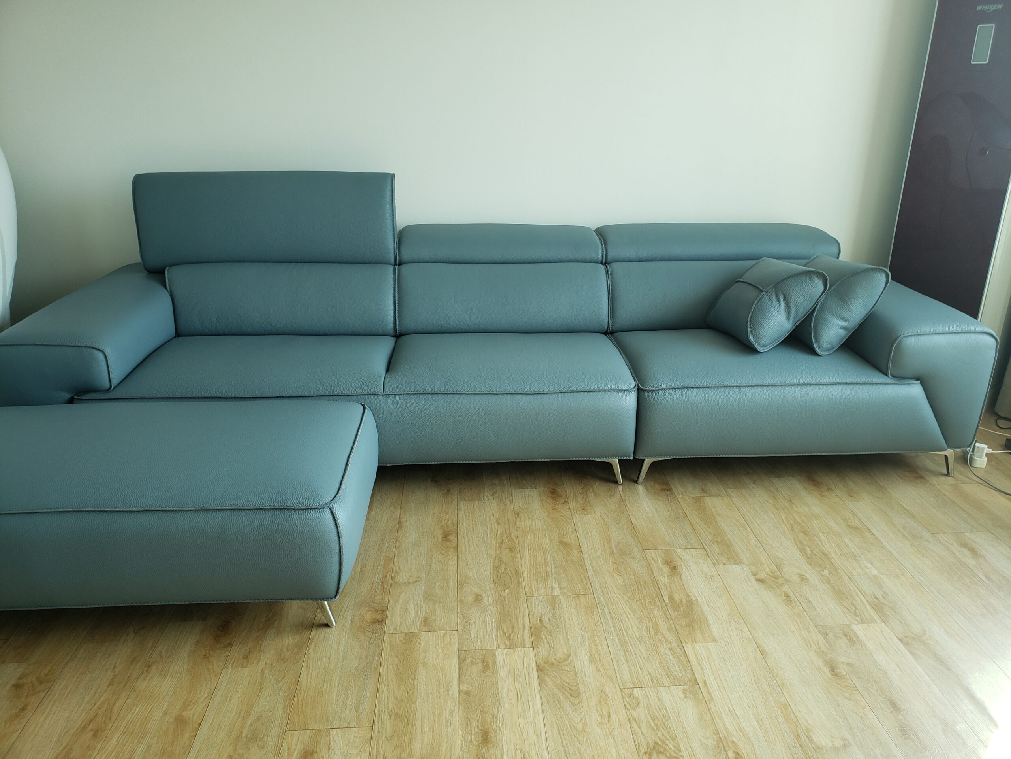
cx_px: 506
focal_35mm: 26
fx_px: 759
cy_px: 380
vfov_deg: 53.1
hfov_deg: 67.3
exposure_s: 1/60
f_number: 2.4
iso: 64
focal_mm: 4.3
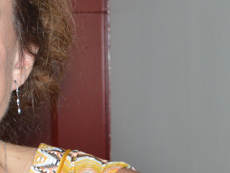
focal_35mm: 155
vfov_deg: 9.6
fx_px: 1030
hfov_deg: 11.7
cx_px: -189
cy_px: 98
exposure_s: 1/100
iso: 400
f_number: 5.6
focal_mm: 26
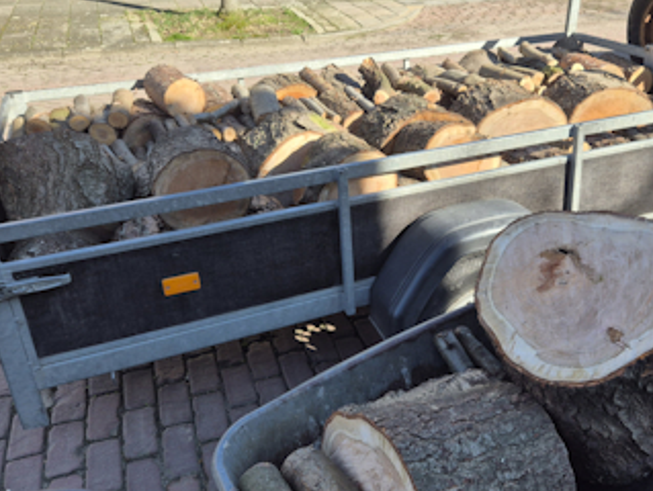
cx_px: 389
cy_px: 210
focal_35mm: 36
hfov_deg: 51.0
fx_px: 680
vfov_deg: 39.6
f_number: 1.8
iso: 25
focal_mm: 5.4
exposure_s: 1/802
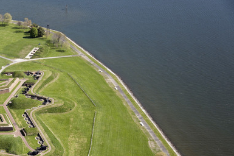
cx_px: 1
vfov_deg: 18.2
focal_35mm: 73
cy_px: 152
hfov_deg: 26.3
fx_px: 474
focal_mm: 36
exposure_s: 1/800
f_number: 5
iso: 200
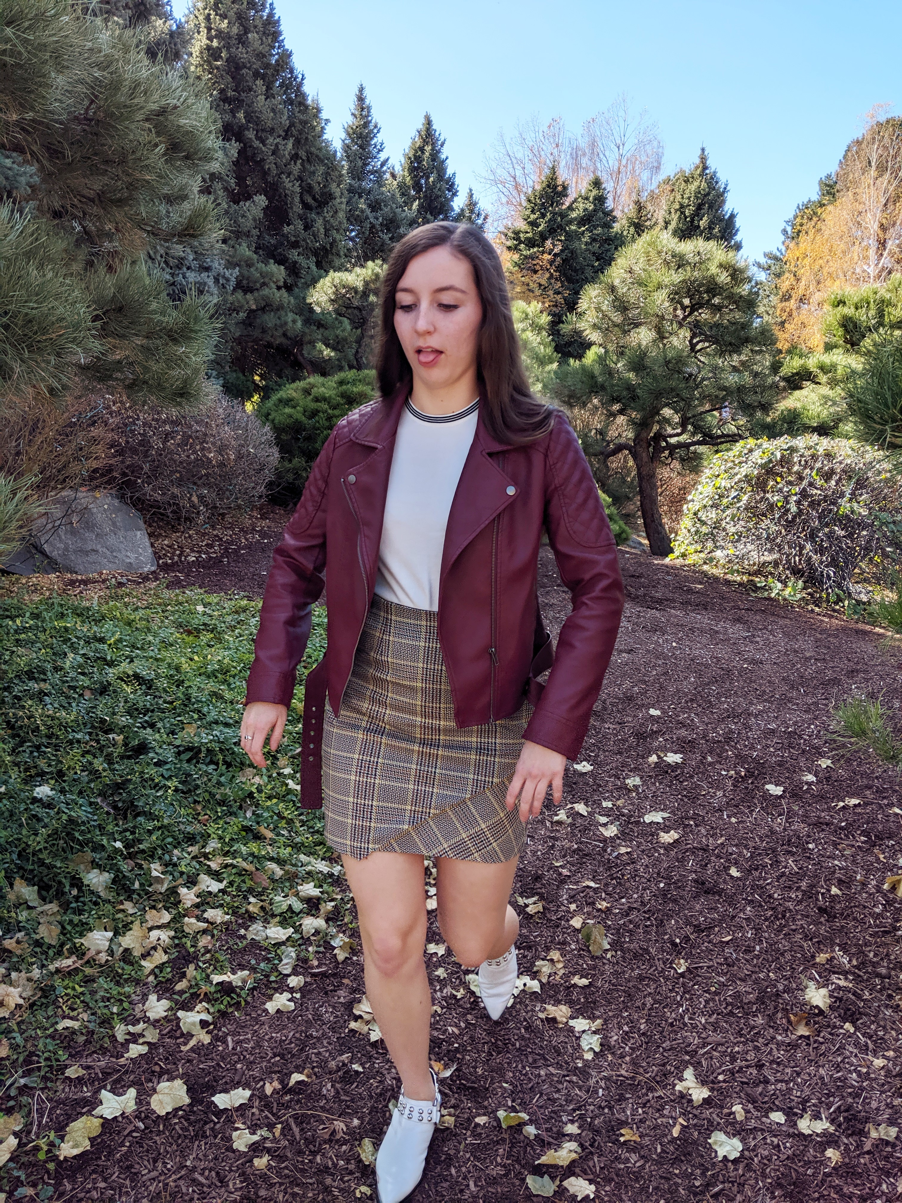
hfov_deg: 51.4
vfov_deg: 65.3
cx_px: 451
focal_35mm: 27
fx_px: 938
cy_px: 602
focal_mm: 4.44
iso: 48
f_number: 1.8
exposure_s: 1/1376
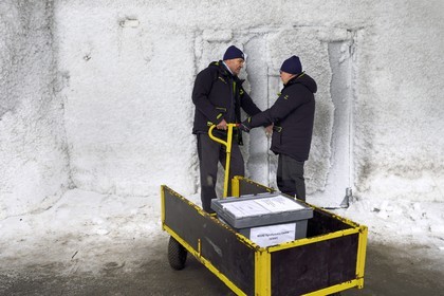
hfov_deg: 58.7
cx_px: 222
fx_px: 395
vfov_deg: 41.1
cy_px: 148
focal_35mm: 32
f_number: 3.5
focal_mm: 32
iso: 800
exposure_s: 1/40
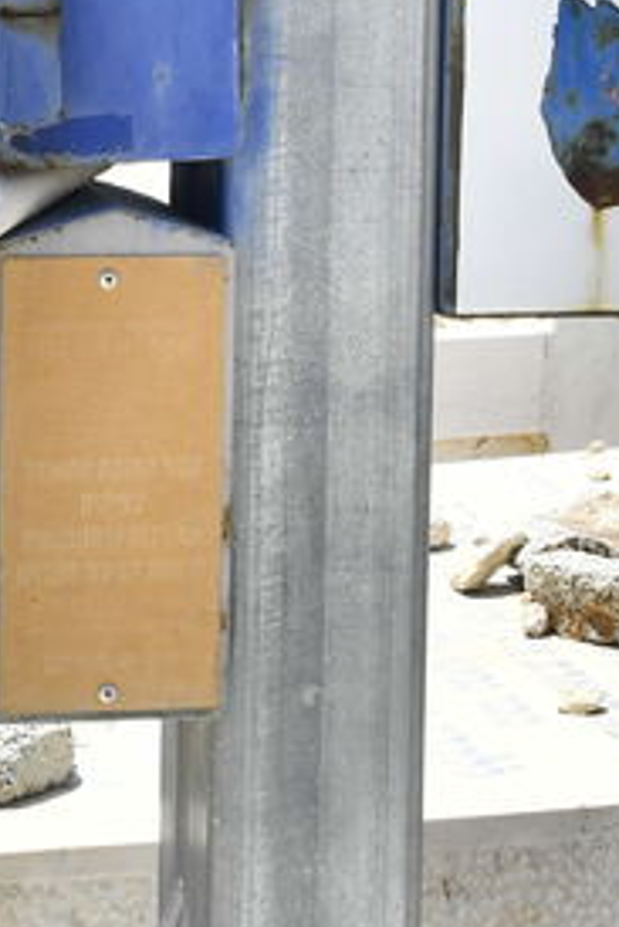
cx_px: -267
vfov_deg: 10.5
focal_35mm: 194
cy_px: -39
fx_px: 4997
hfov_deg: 7.0
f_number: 9
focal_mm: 38
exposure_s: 1/320
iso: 160
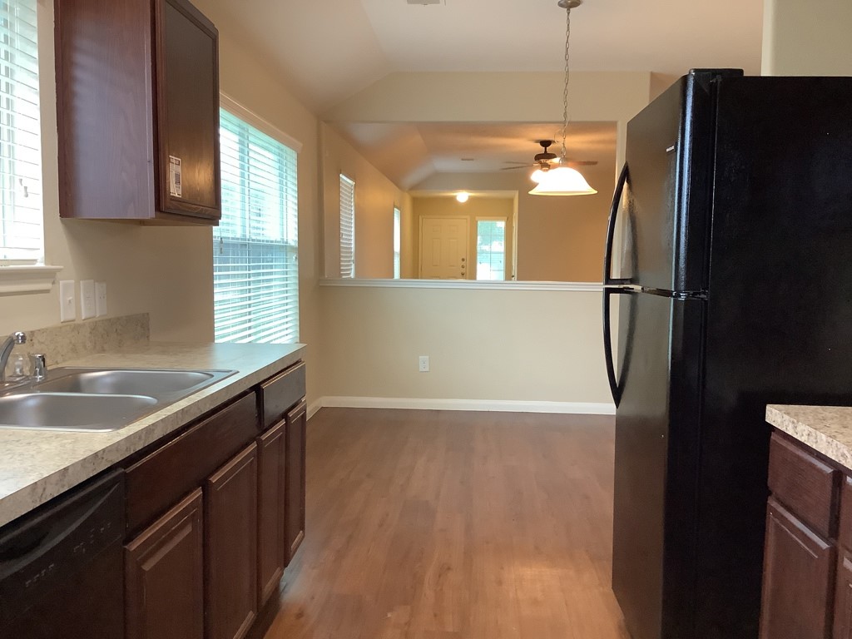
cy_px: 320
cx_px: 426
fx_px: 763
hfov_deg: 58.4
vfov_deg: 45.4
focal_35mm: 31
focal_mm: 3.3
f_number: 2.4
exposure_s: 1/40
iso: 320
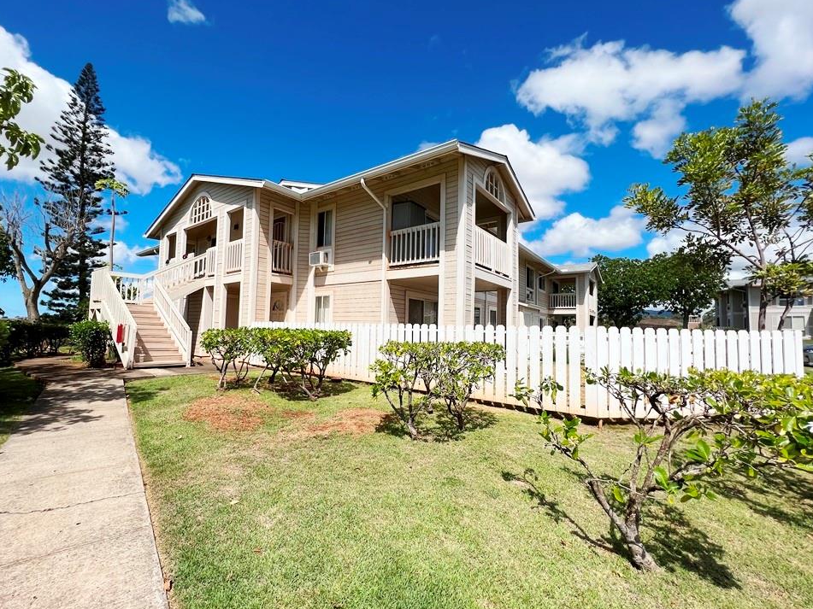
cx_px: 383
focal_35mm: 14
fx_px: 329
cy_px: 312
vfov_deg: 85.6
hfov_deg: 102.0
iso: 32
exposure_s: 1/2660
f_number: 1.8
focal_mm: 1.57
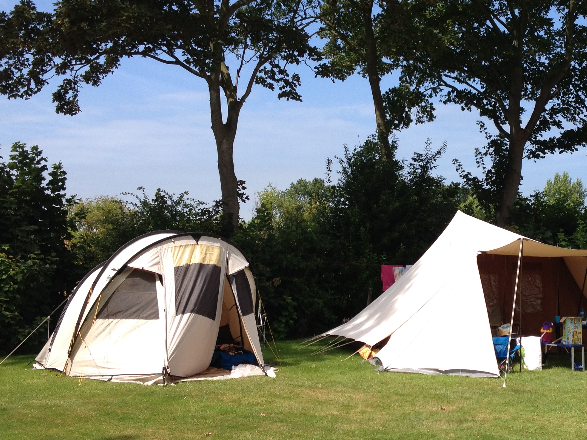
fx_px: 1000
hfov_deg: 32.1
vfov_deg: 24.8
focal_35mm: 59
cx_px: 444
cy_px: 213
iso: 50
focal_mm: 4.28
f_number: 2.4
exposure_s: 1/1227
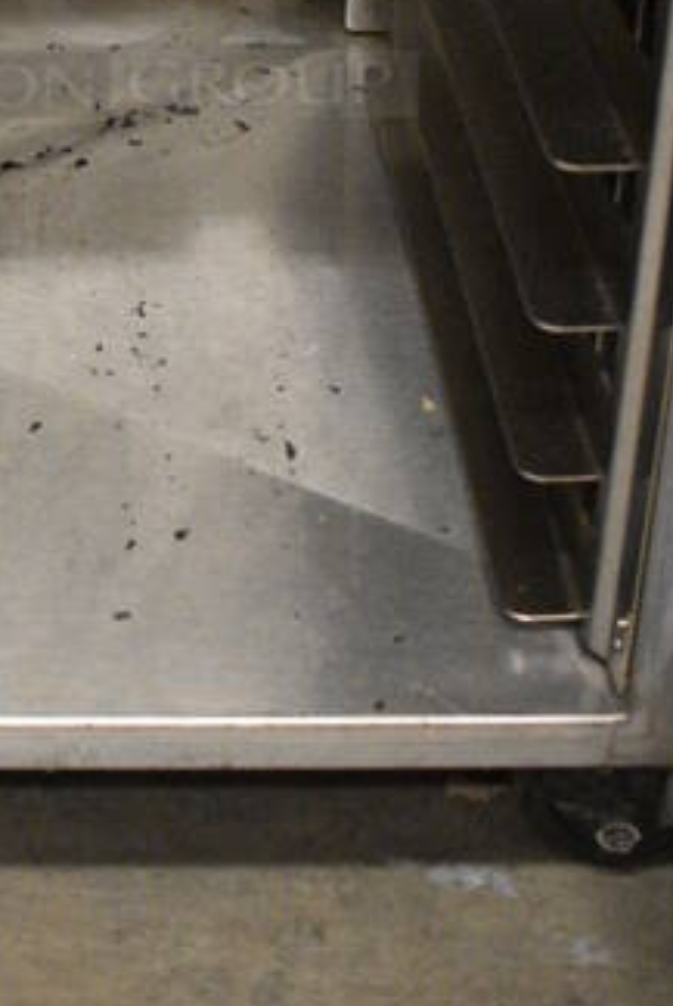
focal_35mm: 76
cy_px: -45
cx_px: 74
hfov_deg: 17.7
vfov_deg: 25.1
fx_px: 2124
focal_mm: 18
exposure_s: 1/125
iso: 5000
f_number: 3.5
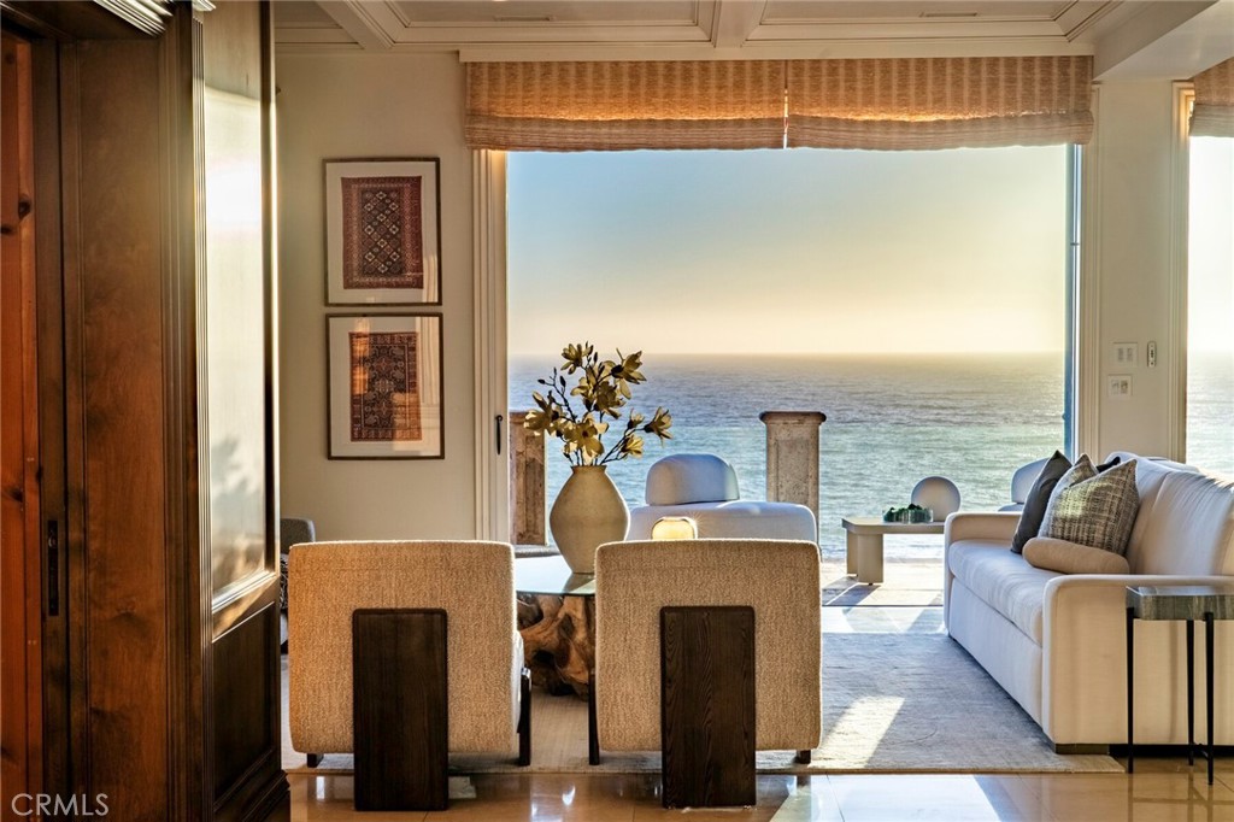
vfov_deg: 25.5
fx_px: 1816
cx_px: 617
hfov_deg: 37.5
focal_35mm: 53
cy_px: 411
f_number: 13
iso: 800
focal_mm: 53
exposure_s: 1/2500
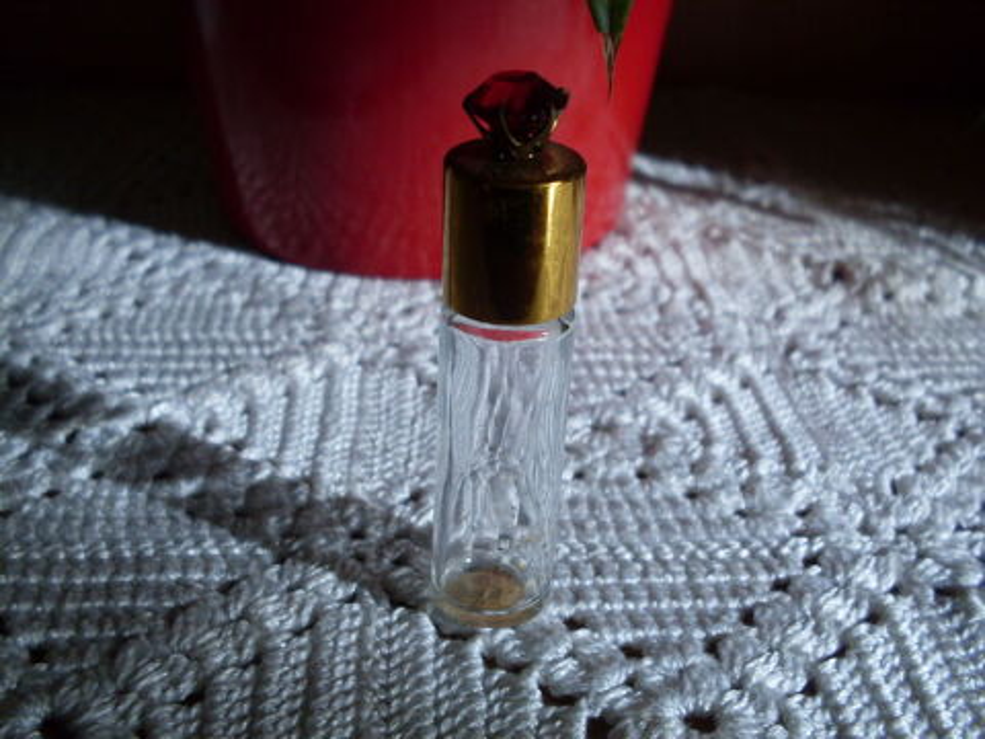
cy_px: 370
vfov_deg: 37.7
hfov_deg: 49.0
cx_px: 492
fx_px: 1081
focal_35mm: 38
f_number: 2.8
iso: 80
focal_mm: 6.3
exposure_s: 1/250
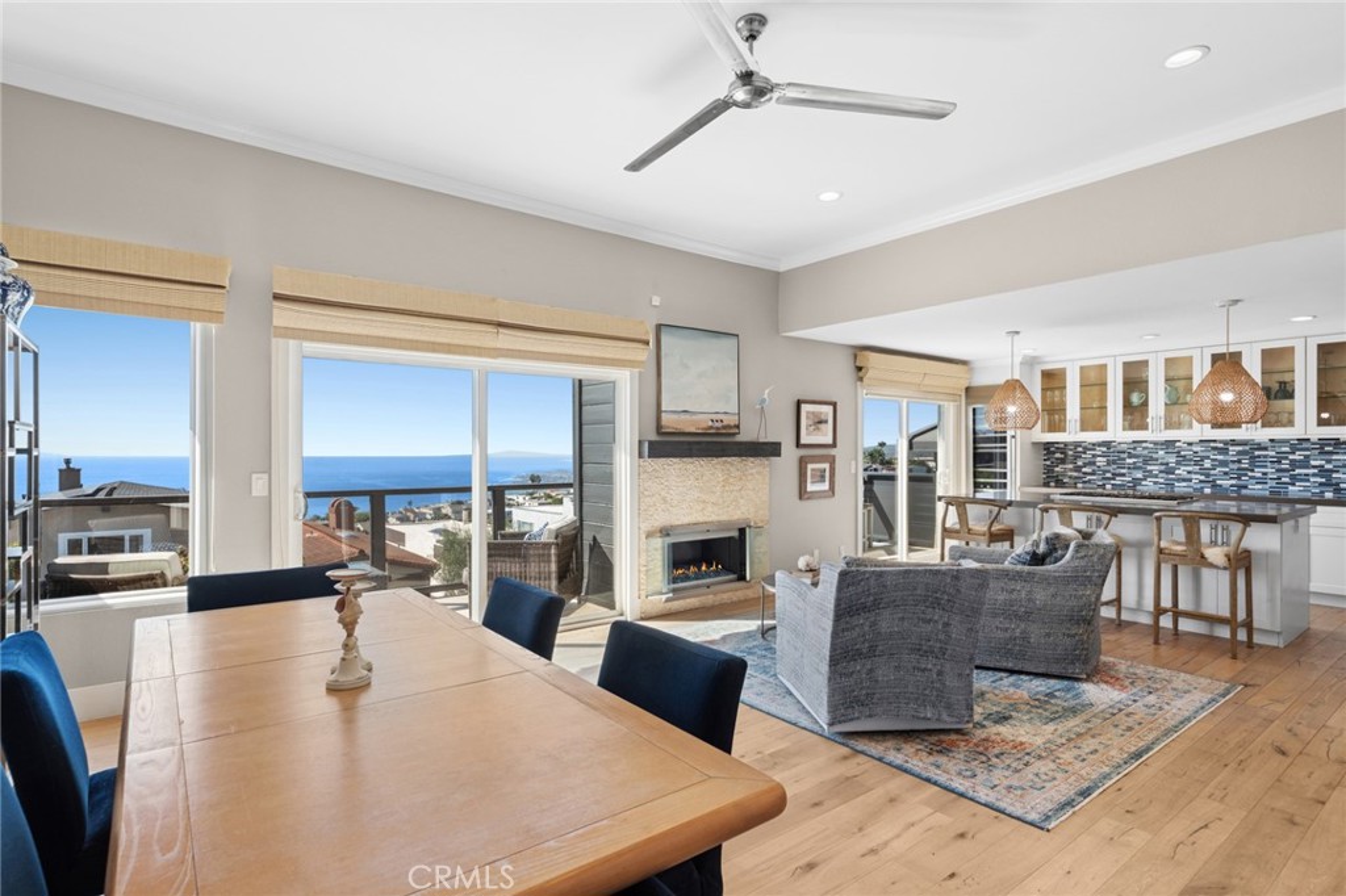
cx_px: 673
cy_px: 448
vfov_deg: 67.3
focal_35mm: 18
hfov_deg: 90.0
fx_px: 673
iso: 125
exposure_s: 1/40
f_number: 9
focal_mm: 18
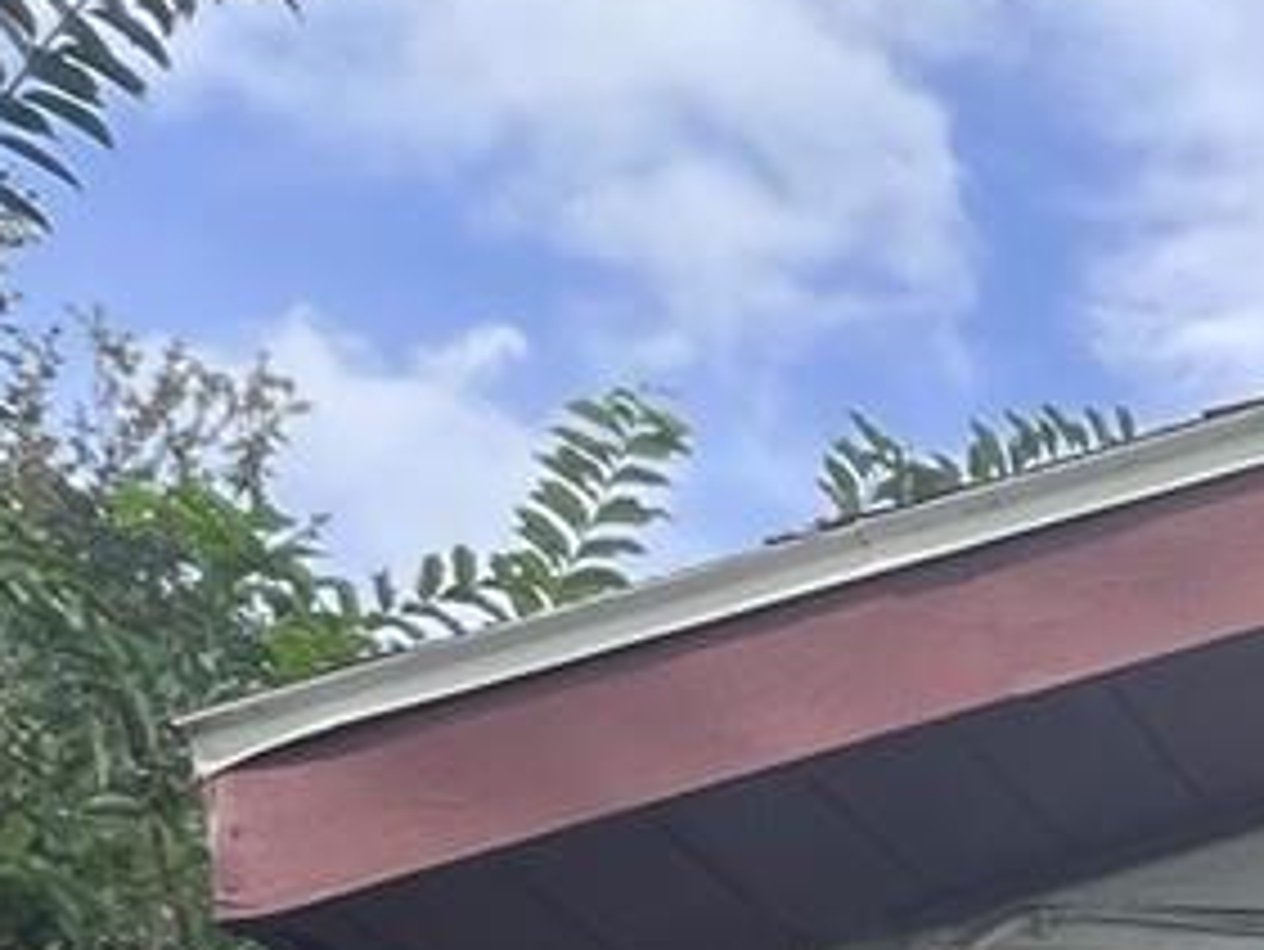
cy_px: 2058
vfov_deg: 15.0
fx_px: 2703
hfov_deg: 18.8
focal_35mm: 74
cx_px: 2398
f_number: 1.8
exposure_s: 1/592
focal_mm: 1.57
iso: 32
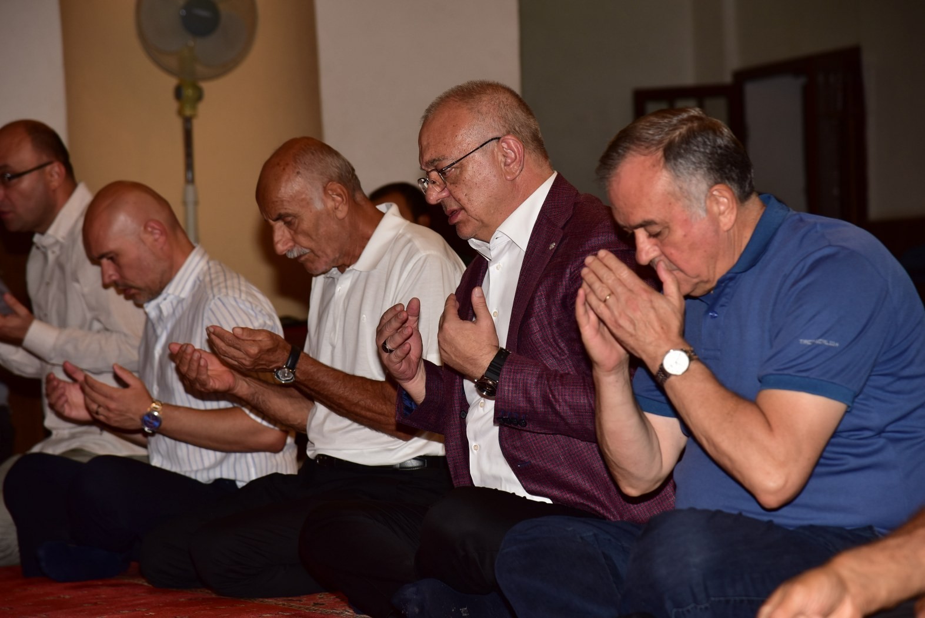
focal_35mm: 120
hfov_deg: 17.1
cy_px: 309
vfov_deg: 11.4
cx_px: 462
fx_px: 3084
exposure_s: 1/60
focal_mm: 120
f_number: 6.3
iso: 500
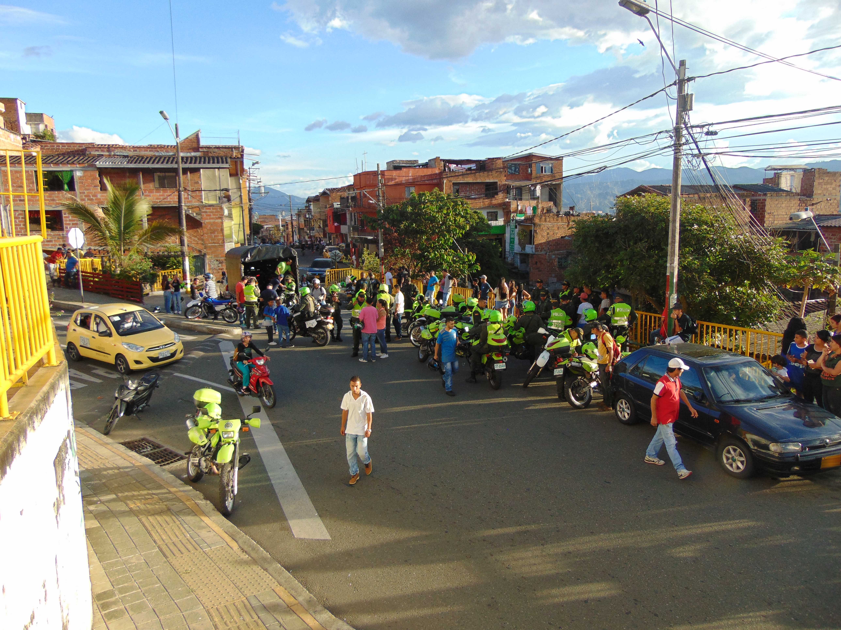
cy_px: 315
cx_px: 420
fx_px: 607
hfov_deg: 69.4
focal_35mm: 25
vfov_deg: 54.9
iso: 80
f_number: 3
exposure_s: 1/320
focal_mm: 4.5
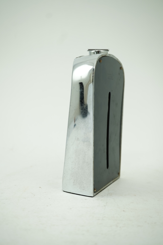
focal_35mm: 45
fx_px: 305
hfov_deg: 29.9
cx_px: 82
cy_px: 122
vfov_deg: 43.6
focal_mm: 30
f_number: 7.1
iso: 250
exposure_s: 1/40
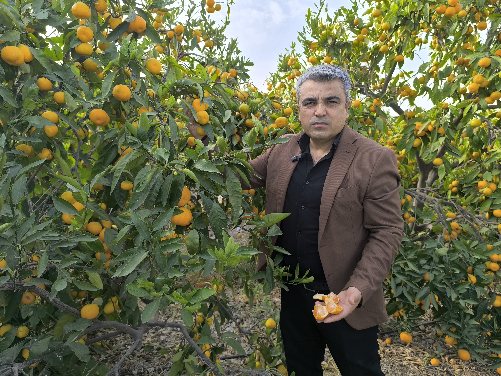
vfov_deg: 58.9
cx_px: 250
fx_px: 333
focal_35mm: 23
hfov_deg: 73.9
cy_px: 188
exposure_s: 1/343
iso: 50
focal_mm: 6.14
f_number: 1.65
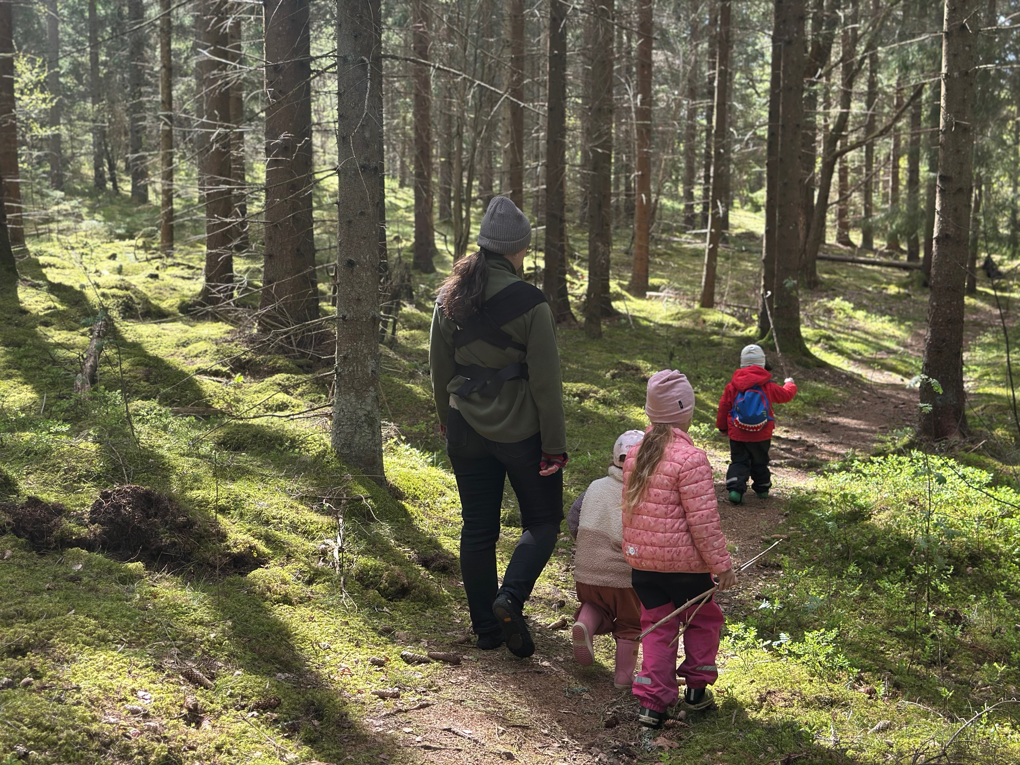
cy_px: 382
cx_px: 510
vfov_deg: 30.3
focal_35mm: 48
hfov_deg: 39.7
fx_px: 1414
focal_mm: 6.86
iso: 80
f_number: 1.78
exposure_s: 1/363
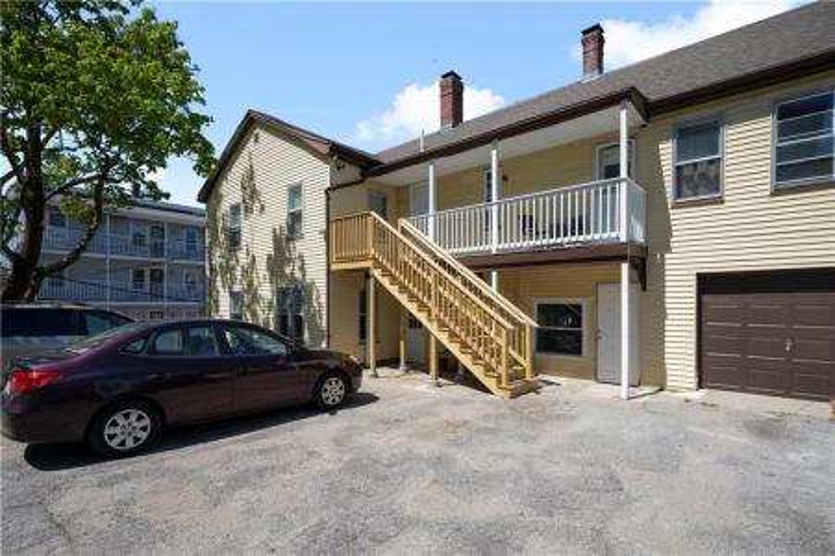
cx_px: 418
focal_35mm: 18
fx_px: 406
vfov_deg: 68.8
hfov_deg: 91.7
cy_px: 278
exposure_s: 1/2500
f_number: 7.1
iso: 640
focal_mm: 17.5
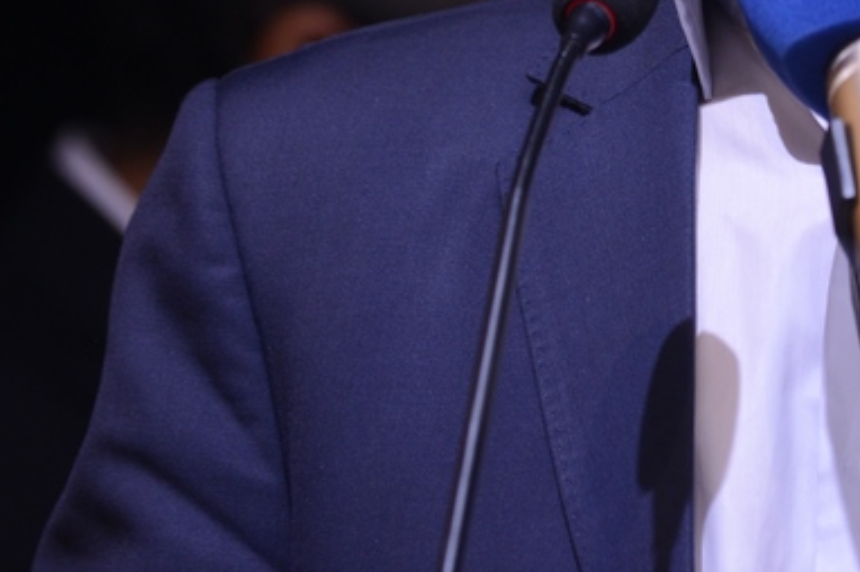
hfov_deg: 3.3
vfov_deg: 2.2
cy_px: -309
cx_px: 889
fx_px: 15013
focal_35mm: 629
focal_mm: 200
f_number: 4
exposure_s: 1/100
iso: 640
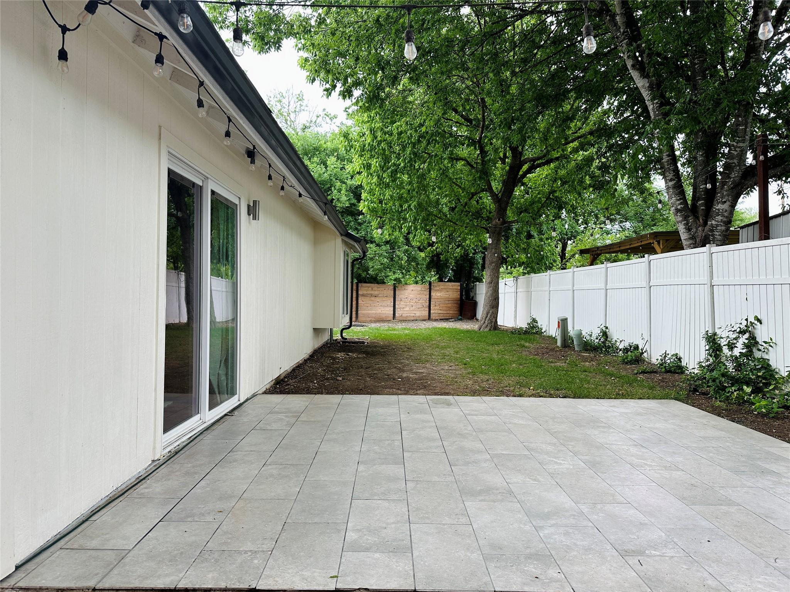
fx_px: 548
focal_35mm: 24
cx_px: 395
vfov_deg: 56.8
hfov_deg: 71.6
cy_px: 296
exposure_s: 1/150
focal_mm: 6.86
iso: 64
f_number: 1.78
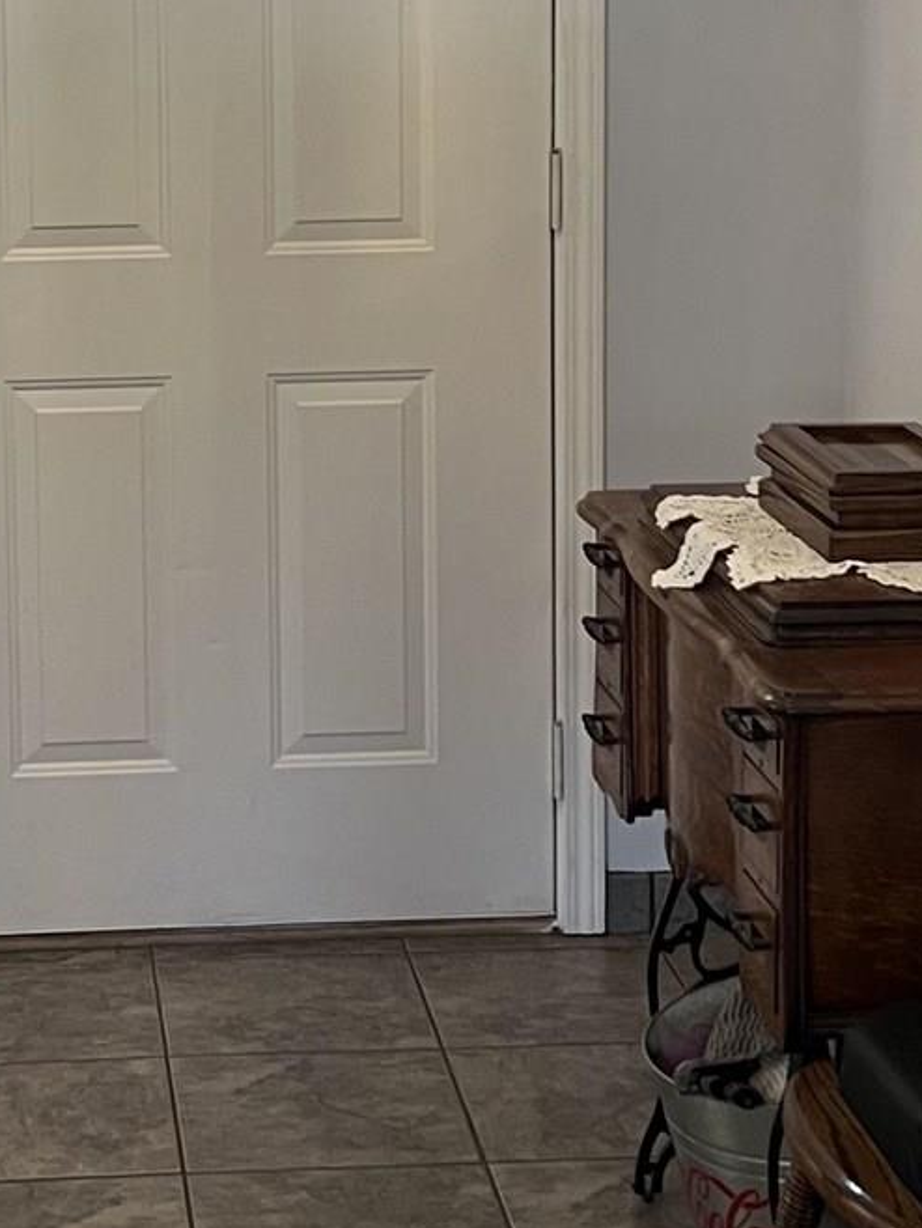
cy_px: 192
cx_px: 217
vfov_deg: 21.2
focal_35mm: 91
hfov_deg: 16.2
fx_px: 3230
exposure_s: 1/60
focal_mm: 5.7
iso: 125
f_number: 1.5
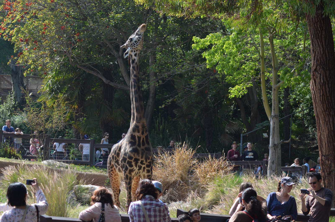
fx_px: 975
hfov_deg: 19.5
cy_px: 111
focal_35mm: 105
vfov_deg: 13.0
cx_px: 168
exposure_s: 1/500
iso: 320
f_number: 5.6
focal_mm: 70
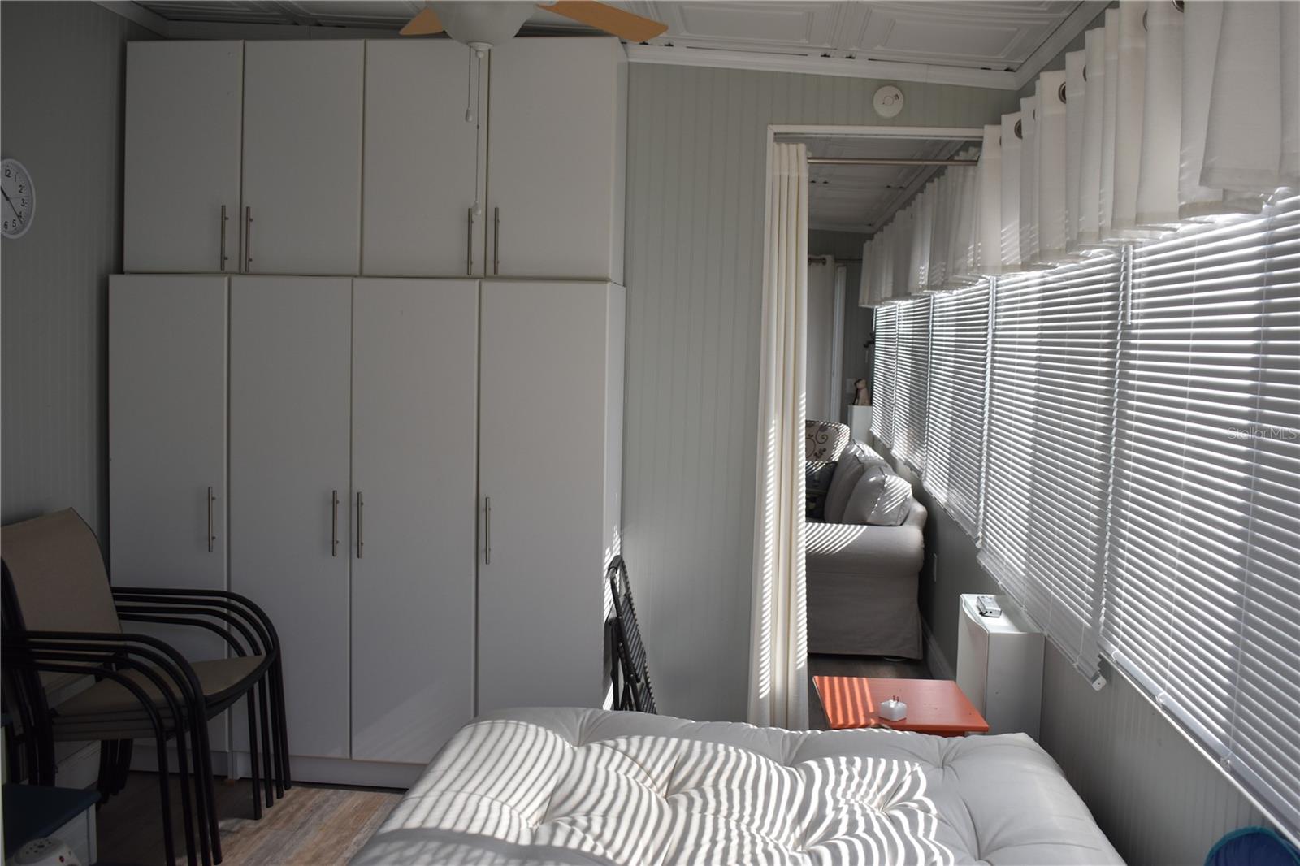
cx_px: 650
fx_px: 1191
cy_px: 433
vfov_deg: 40.0
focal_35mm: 33
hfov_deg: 57.2
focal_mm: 22
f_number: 5.6
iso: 400
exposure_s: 1/250
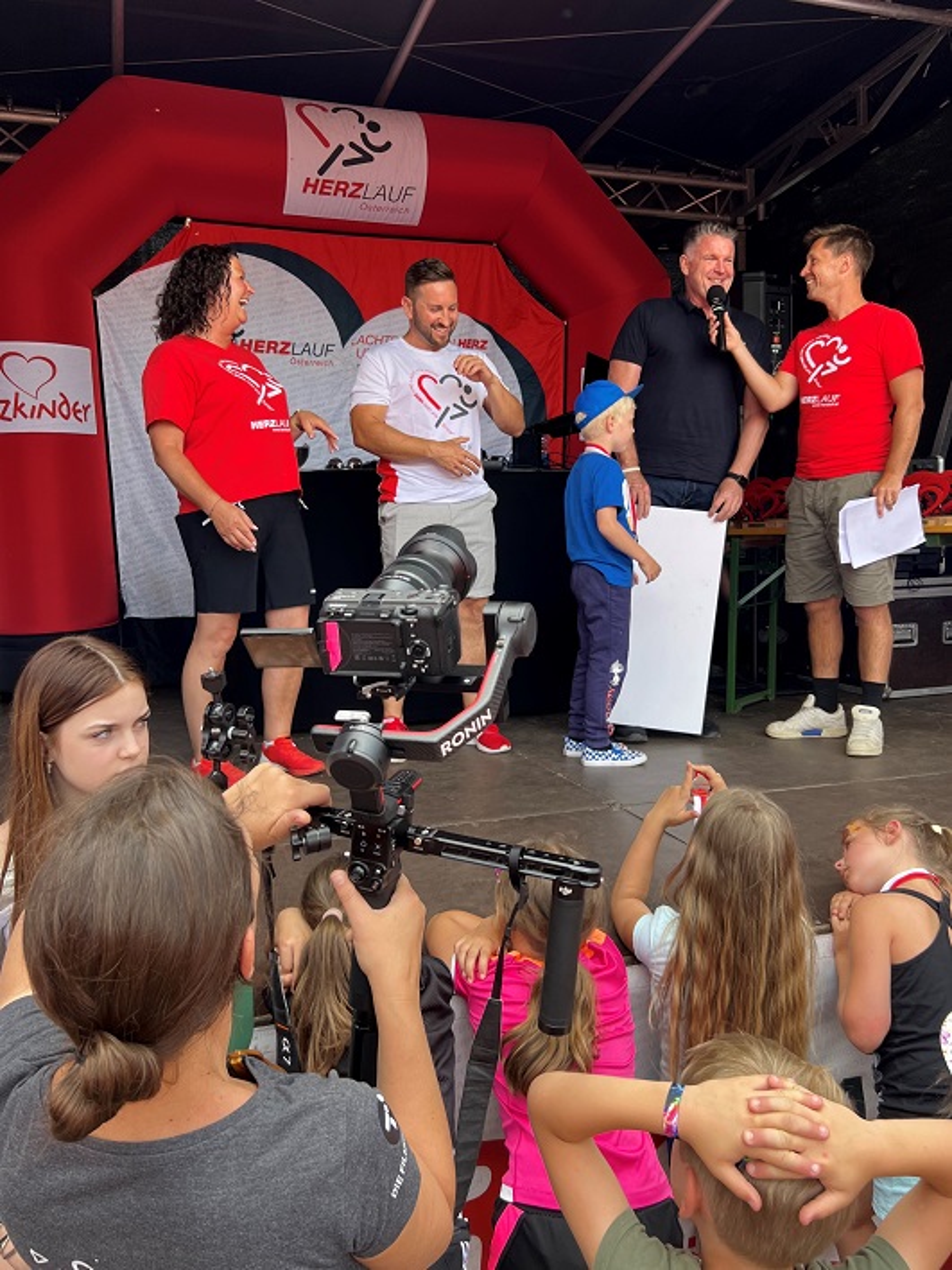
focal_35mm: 26
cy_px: 635
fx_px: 953
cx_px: 476
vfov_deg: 67.3
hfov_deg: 53.1
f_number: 1.5
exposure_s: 1/383
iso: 50
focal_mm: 5.7
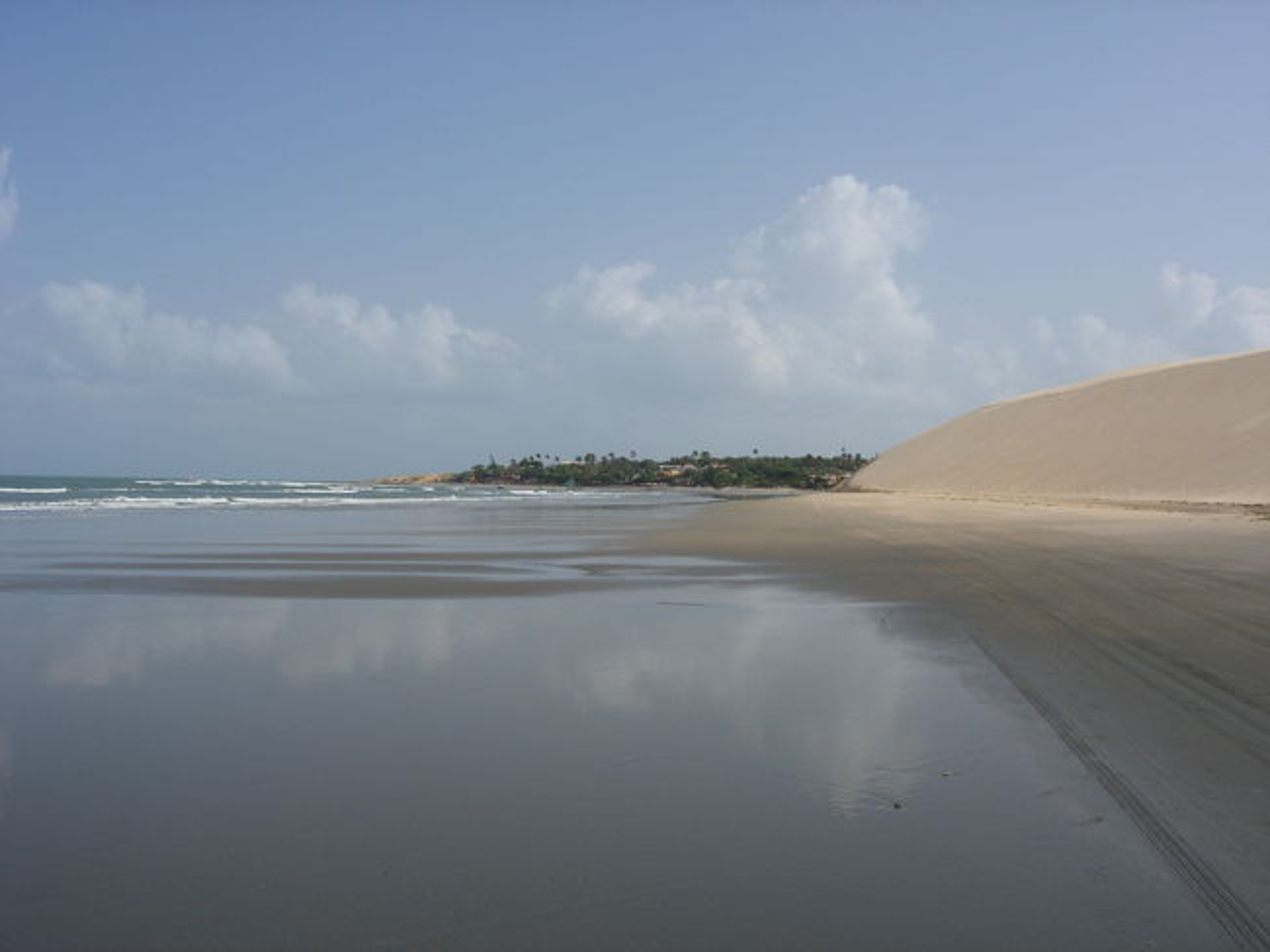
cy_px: 476
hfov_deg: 49.0
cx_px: 635
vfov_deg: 37.7
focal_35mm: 38
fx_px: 1394
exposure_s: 1/1183
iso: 64
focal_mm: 7.8
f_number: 4.8
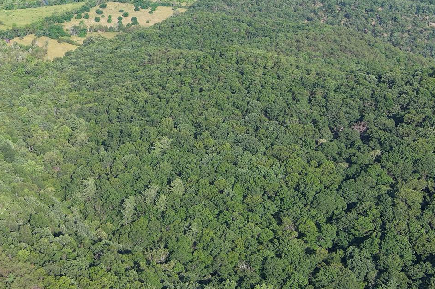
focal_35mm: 63
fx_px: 761
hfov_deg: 29.5
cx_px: -11
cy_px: 24
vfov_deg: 21.1
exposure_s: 1/571
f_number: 2.8
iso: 100
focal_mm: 10.57
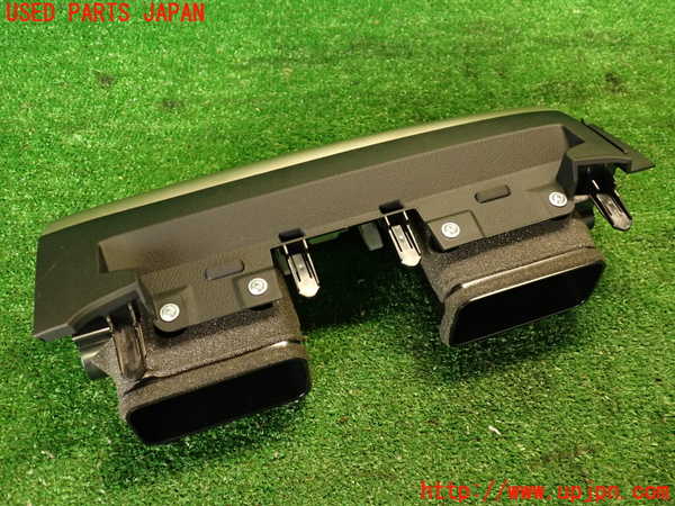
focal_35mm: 32
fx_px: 624
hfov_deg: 56.8
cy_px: 253
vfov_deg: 44.2
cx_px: 338
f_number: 2.4
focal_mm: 5.79
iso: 400
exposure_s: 1/30
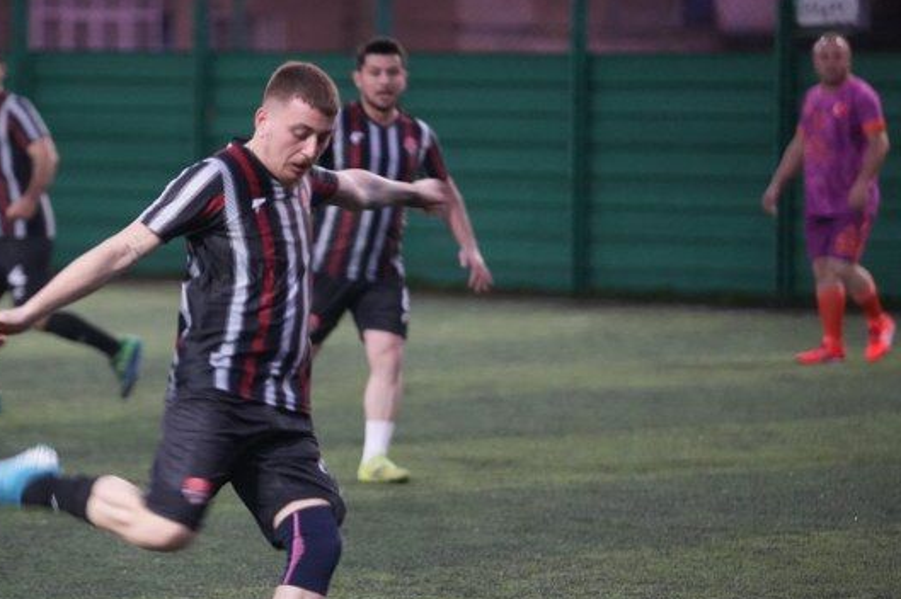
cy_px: 447
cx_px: 301
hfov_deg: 8.5
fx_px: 6053
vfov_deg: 5.7
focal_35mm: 242
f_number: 2.8
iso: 6400
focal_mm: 160
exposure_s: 1/160
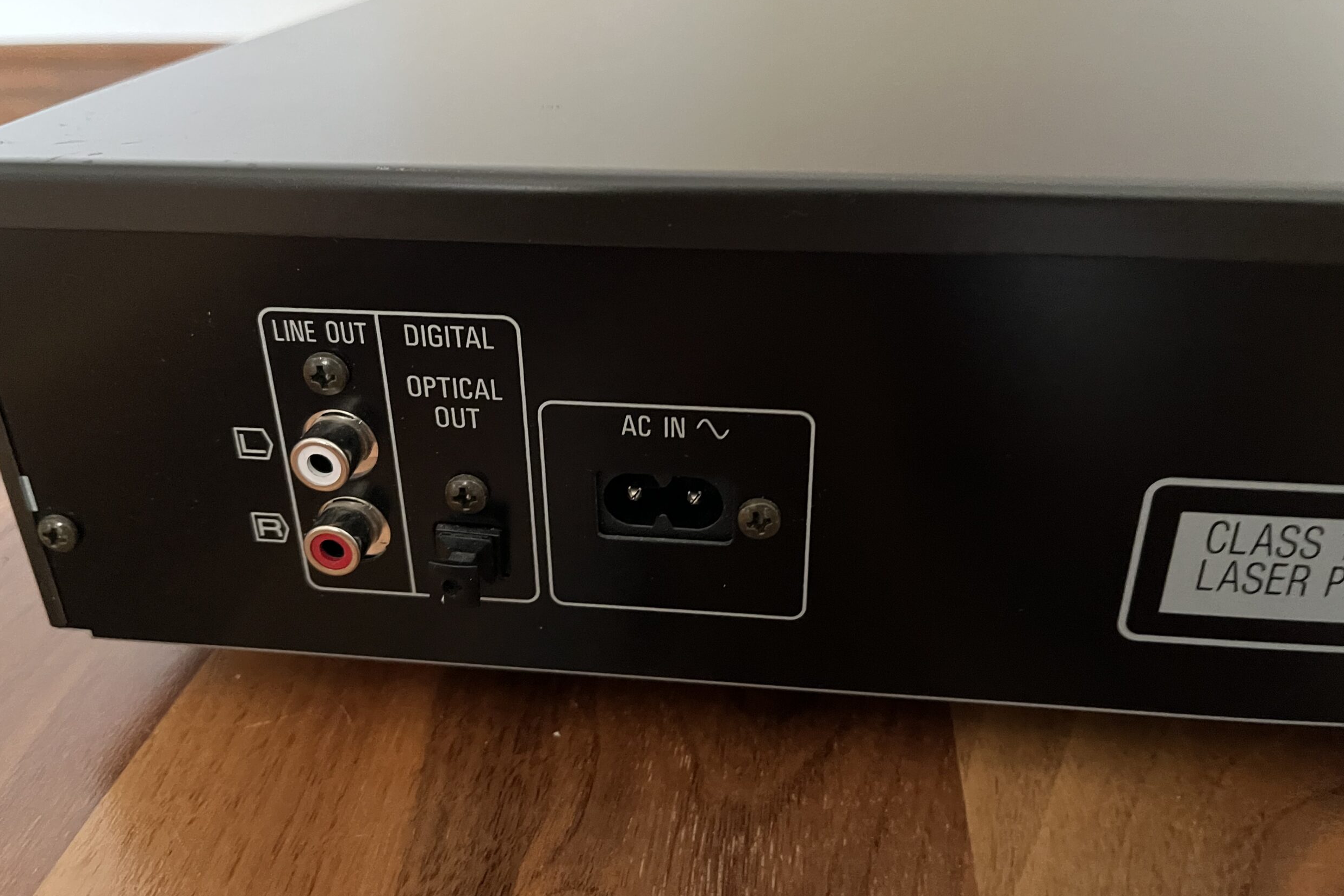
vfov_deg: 46.3
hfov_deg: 65.5
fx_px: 1045
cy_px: 386
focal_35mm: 28
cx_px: 660
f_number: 1.6
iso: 1000
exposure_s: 1/30
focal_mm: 5.1
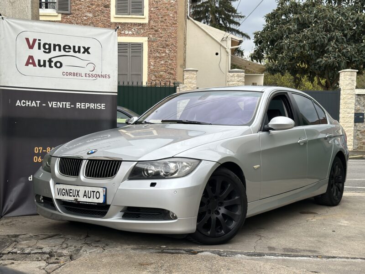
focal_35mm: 48
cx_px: 182
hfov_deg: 39.7
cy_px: 137
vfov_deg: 30.3
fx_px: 506
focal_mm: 6.86
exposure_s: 1/762
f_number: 1.78
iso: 64
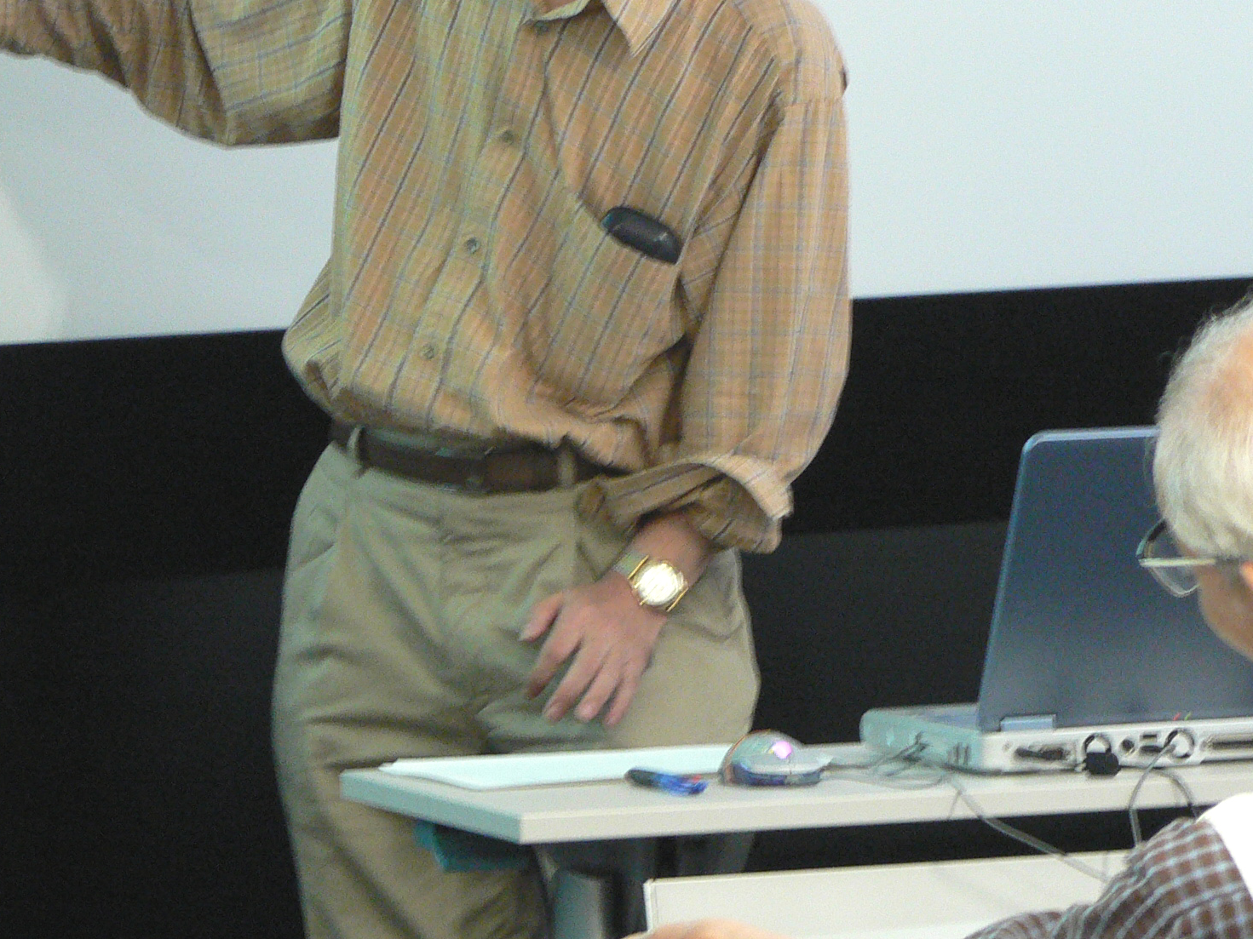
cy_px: 177
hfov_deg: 7.4
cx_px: 641
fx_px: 9700
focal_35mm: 268
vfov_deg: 5.5
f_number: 3.3
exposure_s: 1/10
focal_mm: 25.7
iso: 200
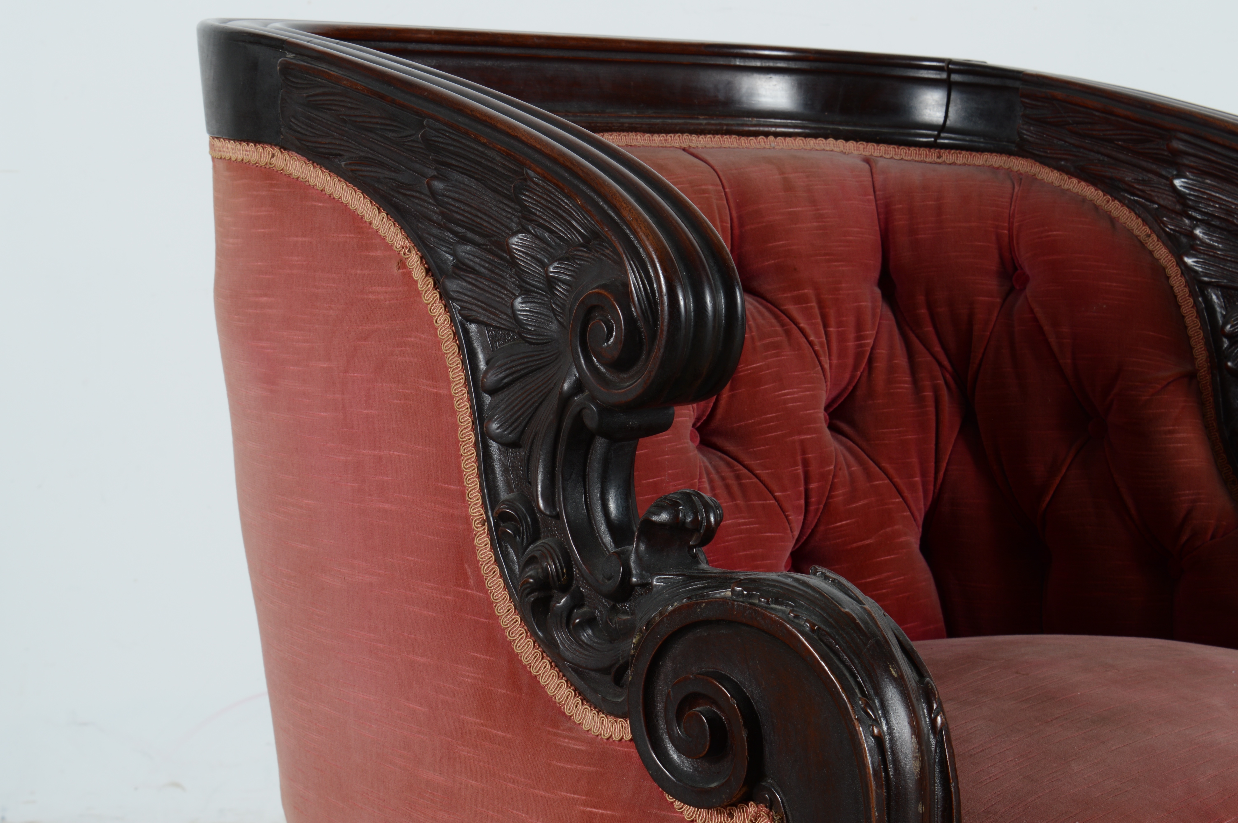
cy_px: 412
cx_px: 619
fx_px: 2577
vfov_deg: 18.1
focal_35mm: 75
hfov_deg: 27.0
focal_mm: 50
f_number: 14
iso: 100
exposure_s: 1/125
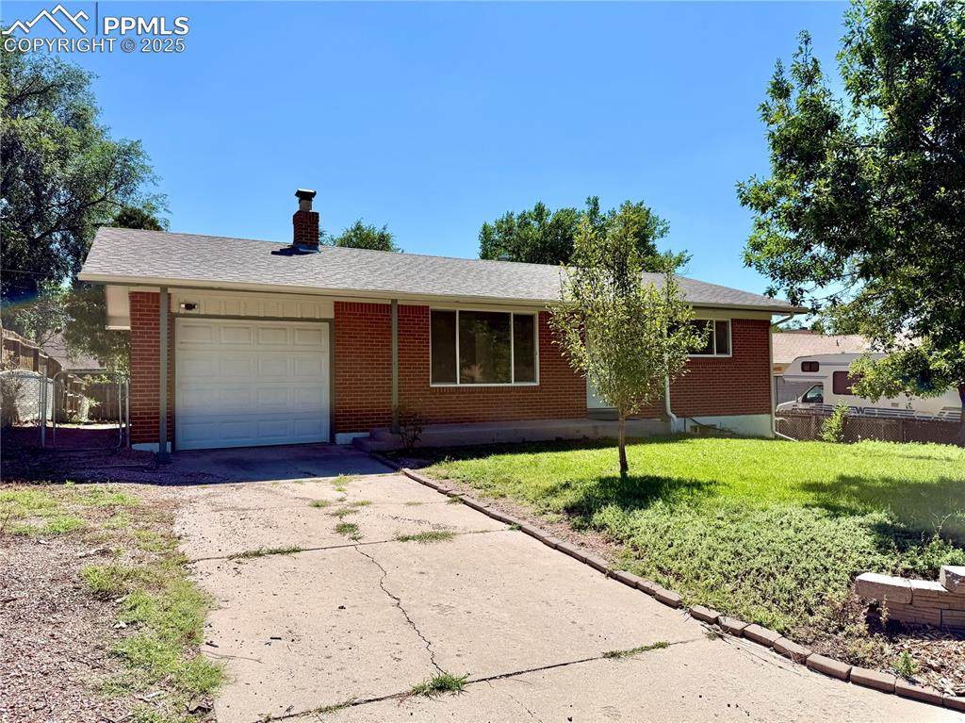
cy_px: 362
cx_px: 482
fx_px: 669
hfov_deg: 71.6
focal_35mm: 24
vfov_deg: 56.8
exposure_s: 1/6173
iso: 80
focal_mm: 6.76
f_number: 1.78
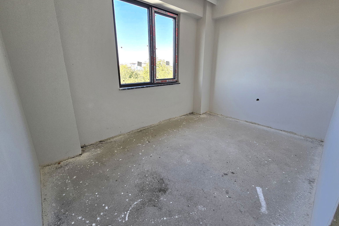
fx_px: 132
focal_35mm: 14
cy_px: 110
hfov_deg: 104.3
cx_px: 169
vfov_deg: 81.2
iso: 50
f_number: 2.2
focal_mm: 2.2
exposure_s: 1/139
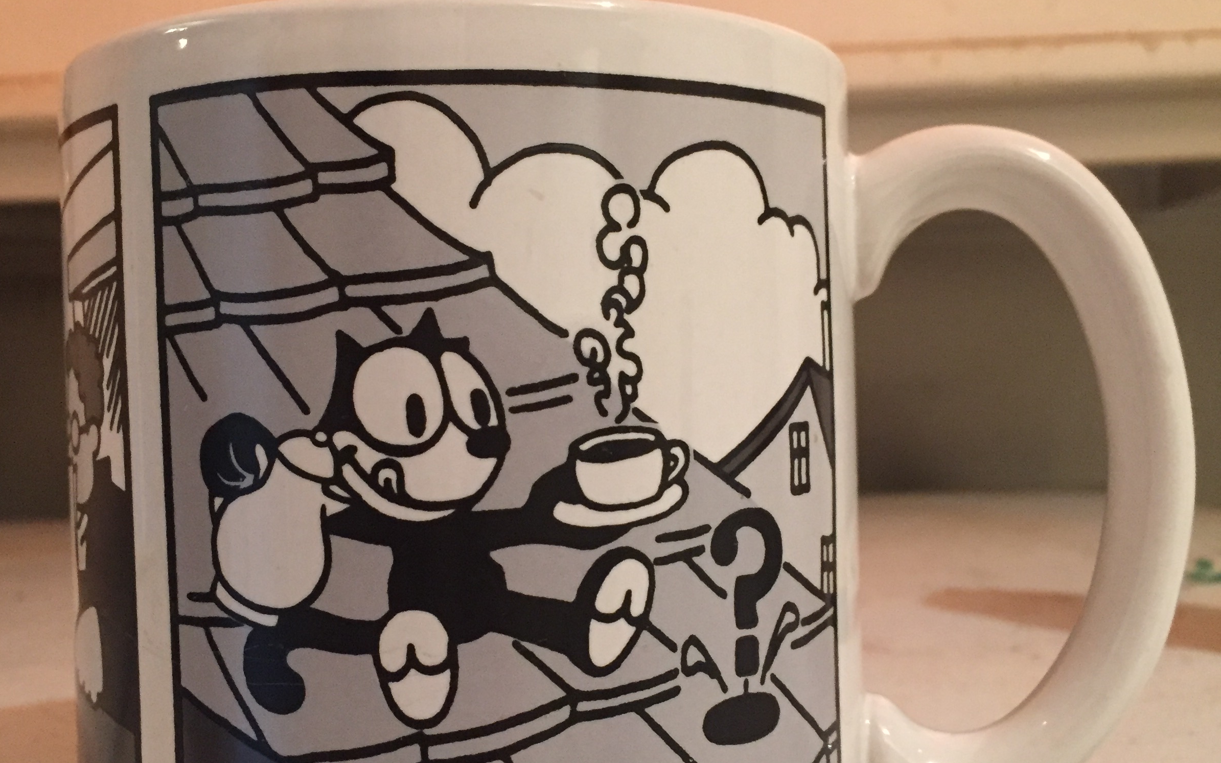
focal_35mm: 42
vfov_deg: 30.5
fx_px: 1398
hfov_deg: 47.2
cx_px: 598
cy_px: 426
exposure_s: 1/15
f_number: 2.2
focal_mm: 4.15
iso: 250
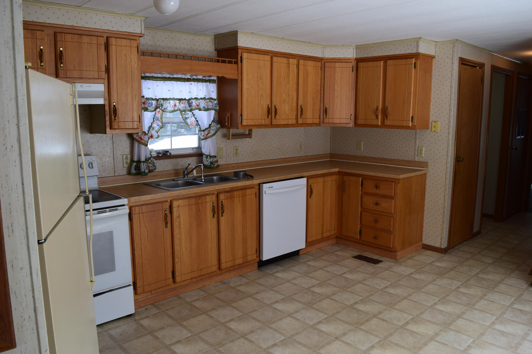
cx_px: 266
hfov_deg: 67.4
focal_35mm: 27
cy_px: 177
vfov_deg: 47.9
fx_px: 399
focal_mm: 18
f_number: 9
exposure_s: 1/125
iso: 400
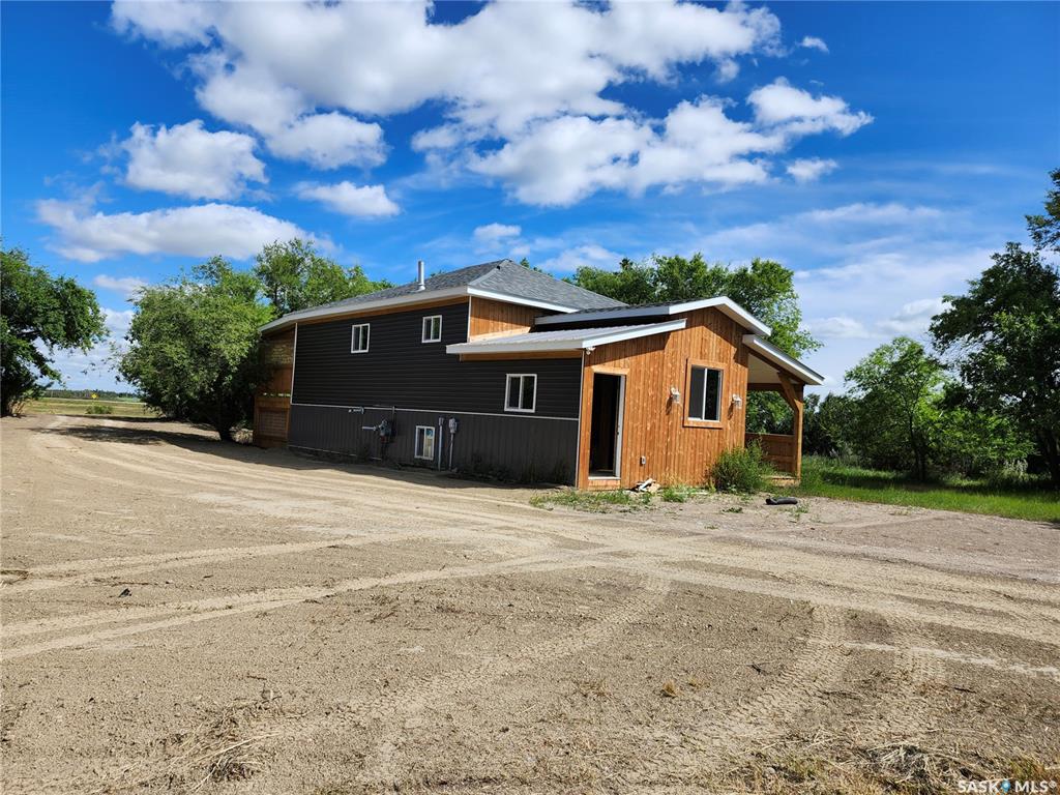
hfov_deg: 73.9
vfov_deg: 58.9
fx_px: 704
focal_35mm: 23
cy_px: 398
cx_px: 530
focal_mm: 5.54
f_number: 1.8
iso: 25
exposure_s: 1/2060
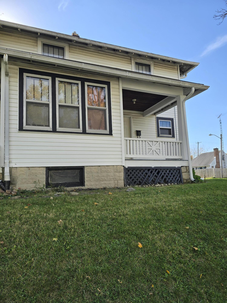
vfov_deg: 73.9
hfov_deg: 58.9
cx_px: 114
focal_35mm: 23
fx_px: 201
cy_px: 152
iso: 12
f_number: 1.7
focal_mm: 6.3
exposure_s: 1/580
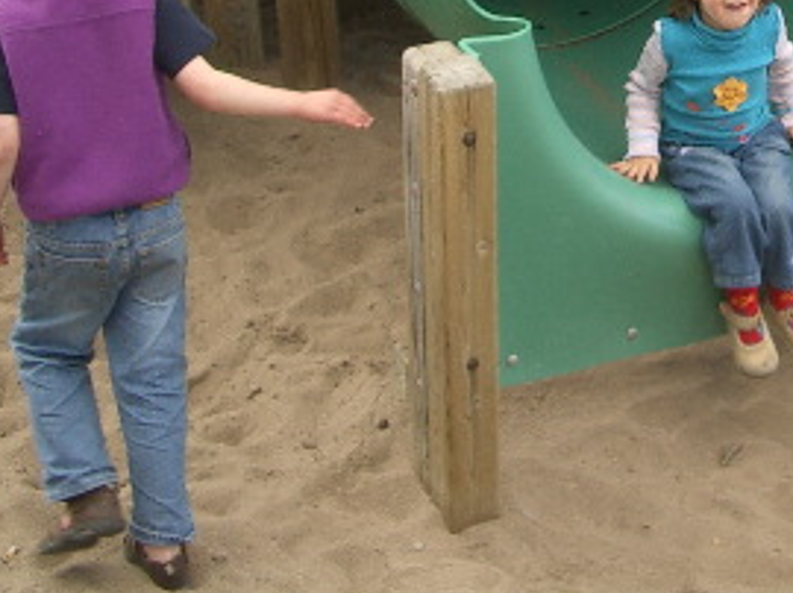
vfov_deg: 17.0
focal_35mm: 83
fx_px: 1900
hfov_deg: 22.8
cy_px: -100
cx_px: 758
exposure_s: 1/200
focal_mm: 5.8
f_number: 2.6
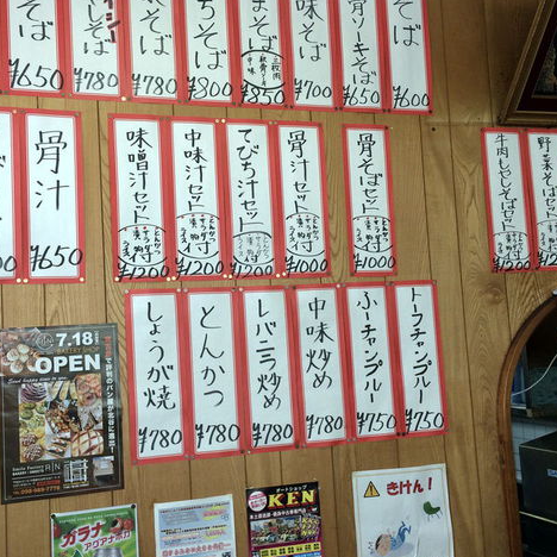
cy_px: 261
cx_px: 220
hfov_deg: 40.7
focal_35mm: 41
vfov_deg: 40.9
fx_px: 746
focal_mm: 4.15
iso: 50
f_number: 2.2
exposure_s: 1/120
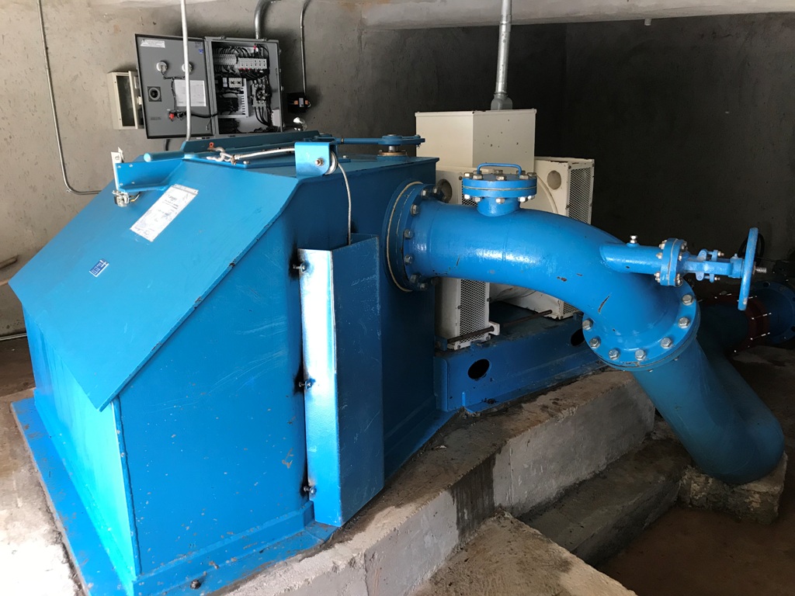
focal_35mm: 28
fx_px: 643
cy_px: 298
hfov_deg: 63.4
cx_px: 398
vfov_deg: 49.7
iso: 40
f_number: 1.8
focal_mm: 3.99
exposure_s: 1/24
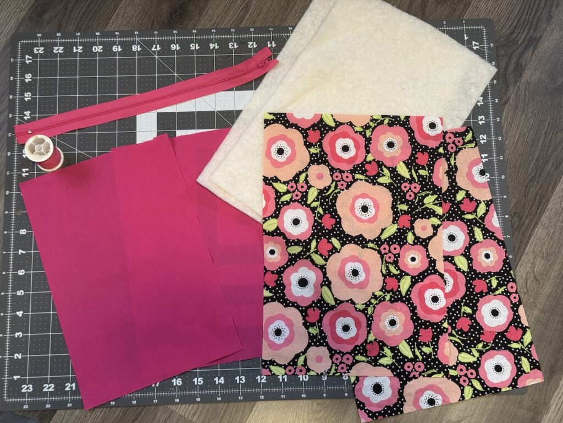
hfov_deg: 39.7
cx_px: 282
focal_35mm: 48
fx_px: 781
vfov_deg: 30.3
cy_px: 212
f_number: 1.78
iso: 320
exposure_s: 1/40
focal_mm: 6.76
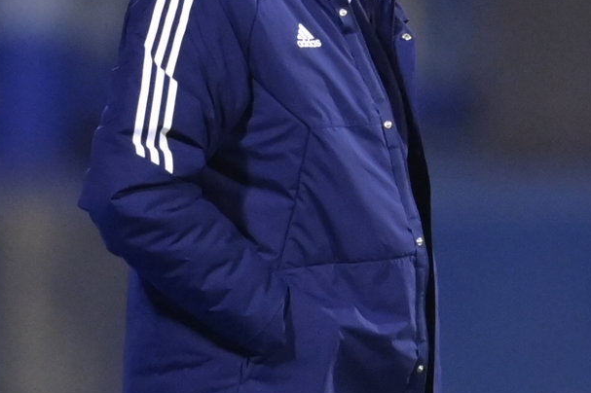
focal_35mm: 791
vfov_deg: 1.7
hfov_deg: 2.6
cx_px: 449
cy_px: 110
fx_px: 12978
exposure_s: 1/1250
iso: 5000
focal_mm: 400
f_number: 2.8
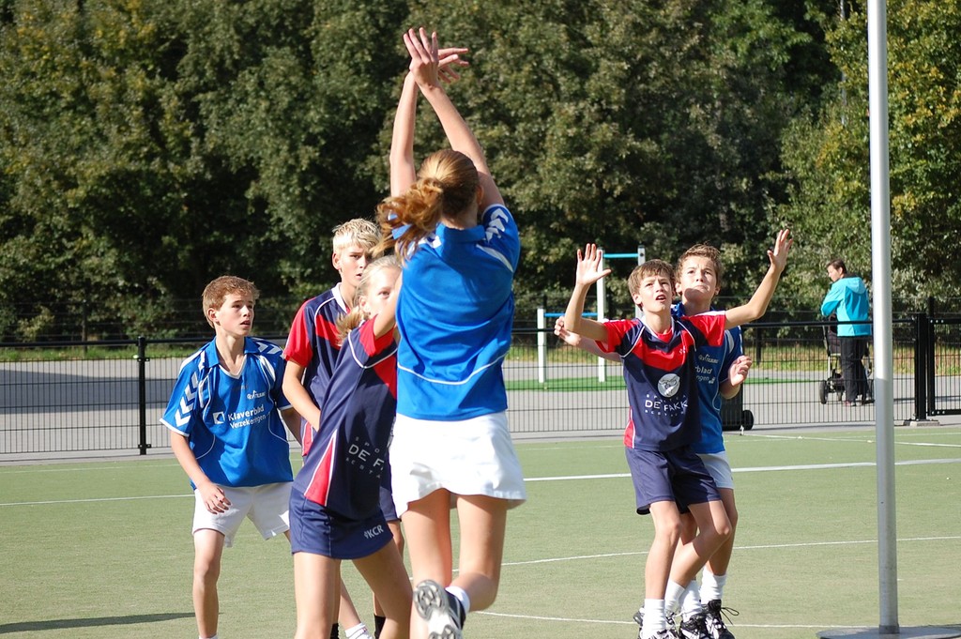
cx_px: 480
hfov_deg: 18.9
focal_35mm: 108
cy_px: 320
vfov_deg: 12.7
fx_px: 2881
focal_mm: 72
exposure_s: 1/1000
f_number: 4.2
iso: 250
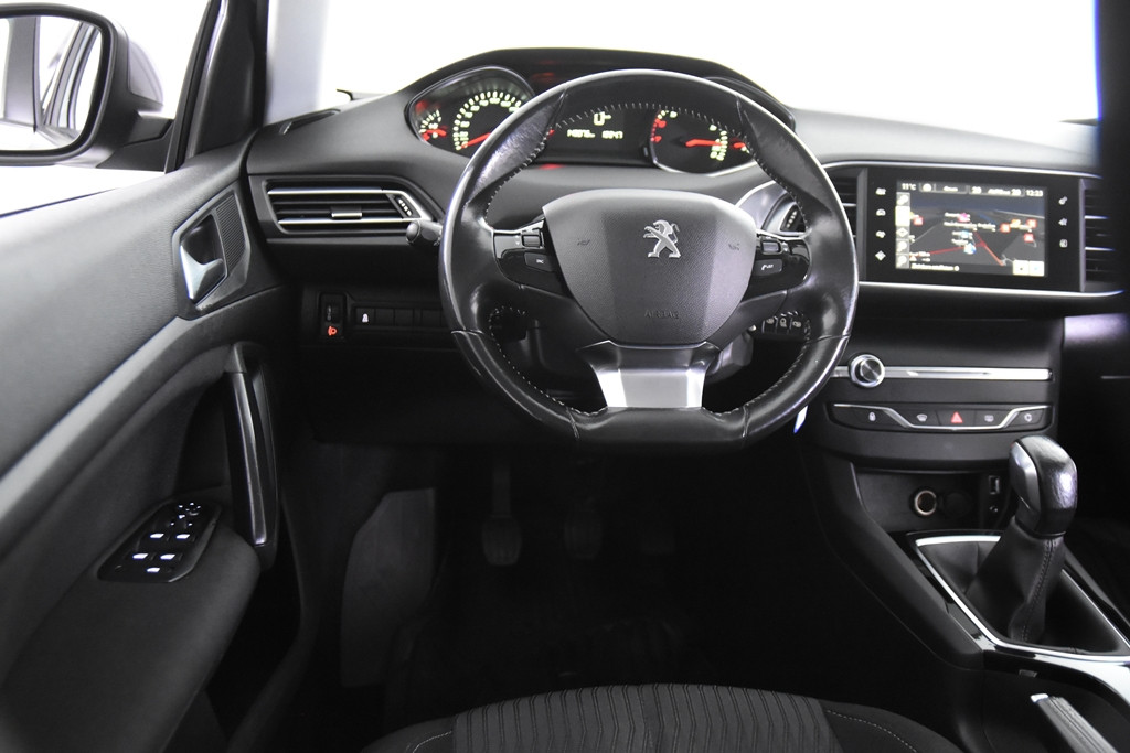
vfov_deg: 40.0
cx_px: 565
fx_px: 1036
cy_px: 376
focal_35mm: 33
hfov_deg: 57.2
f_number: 3
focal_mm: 22
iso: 4500
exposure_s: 1/30
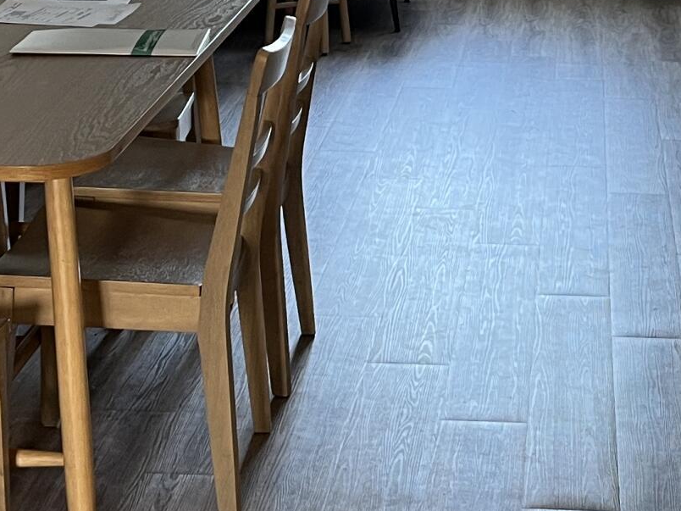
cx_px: 509
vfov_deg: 15.1
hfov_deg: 20.1
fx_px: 1908
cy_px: 86
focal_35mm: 97
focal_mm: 5.1
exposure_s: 1/60
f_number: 1.6
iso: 100
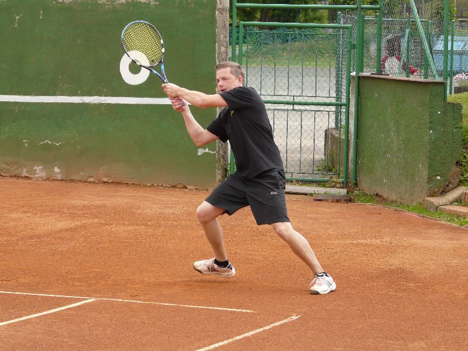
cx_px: 234
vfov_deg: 10.7
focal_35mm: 138
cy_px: 176
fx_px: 1866
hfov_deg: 14.3
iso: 125
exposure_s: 1/250
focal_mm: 22.6
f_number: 4
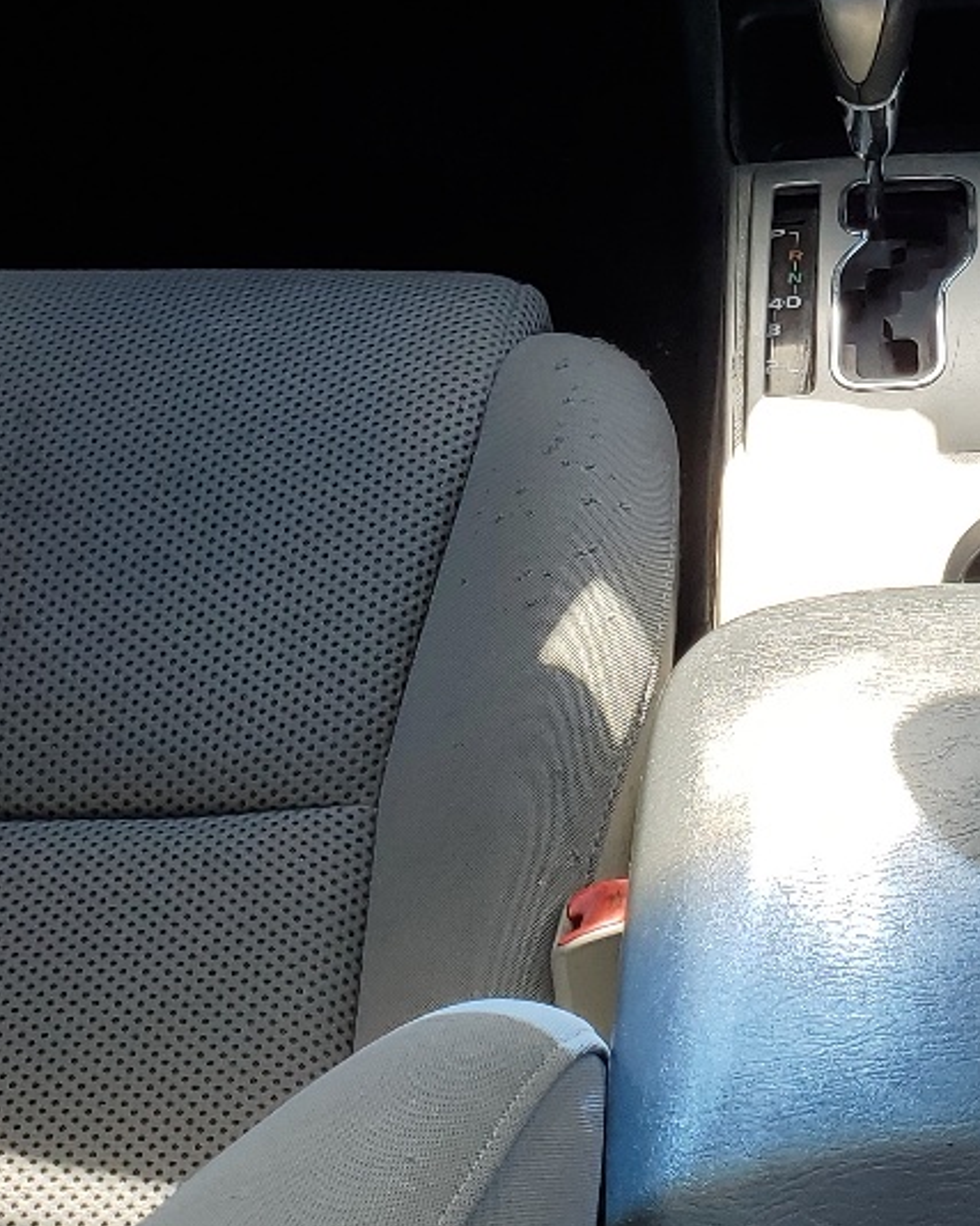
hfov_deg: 19.8
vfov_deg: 24.4
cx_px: 845
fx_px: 2756
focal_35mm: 76
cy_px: 122
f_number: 1.5
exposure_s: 1/385
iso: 50
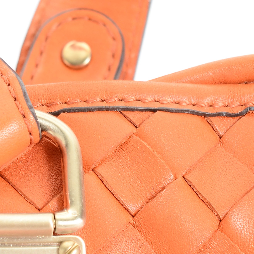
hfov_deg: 8.9
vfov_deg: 8.9
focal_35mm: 196
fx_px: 1629
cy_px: 224
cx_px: 2
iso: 320
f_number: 10
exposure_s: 1/60
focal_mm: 55
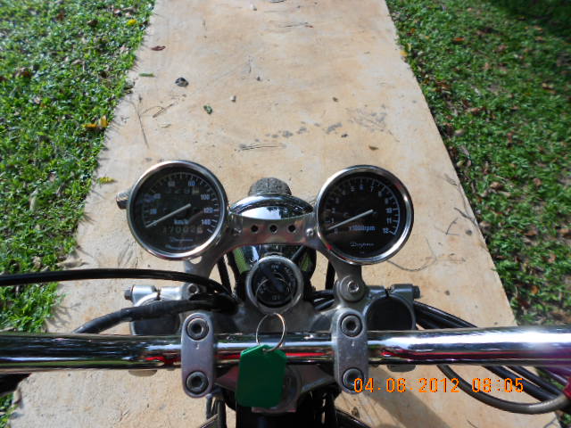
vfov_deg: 53.1
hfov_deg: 67.3
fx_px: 429
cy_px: 214
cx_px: 286
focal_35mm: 26
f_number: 3.2
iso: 80
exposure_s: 1/500
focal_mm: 4.6
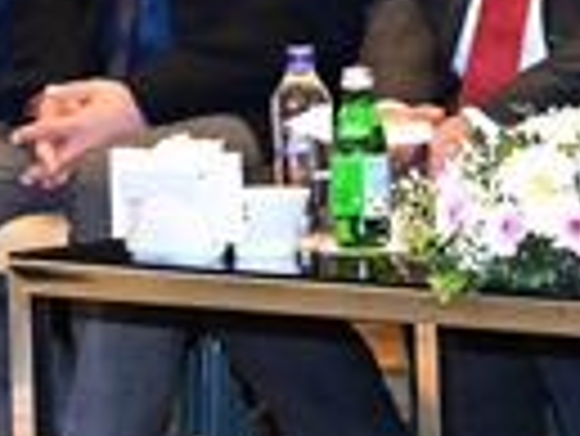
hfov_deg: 3.7
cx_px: 949
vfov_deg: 2.8
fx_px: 8972
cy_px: -263
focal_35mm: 535
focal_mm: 70
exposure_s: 1/80
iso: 11400
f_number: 7.1
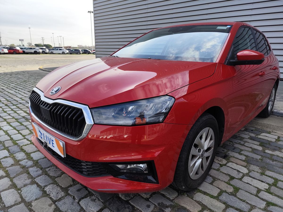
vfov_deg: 58.9
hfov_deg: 73.9
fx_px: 188
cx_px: 142
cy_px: 106
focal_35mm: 23
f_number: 1.65
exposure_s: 1/742
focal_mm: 6.19
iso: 50
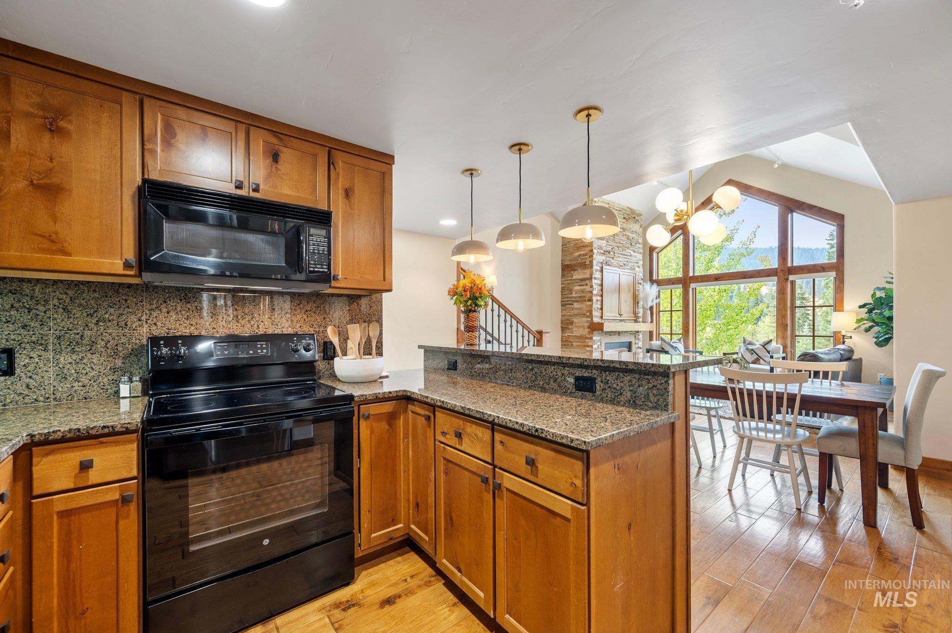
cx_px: 476
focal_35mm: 14
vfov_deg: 81.1
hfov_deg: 104.3
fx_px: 370
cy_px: 316
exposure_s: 1/2.5
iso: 160
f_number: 6.3
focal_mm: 14
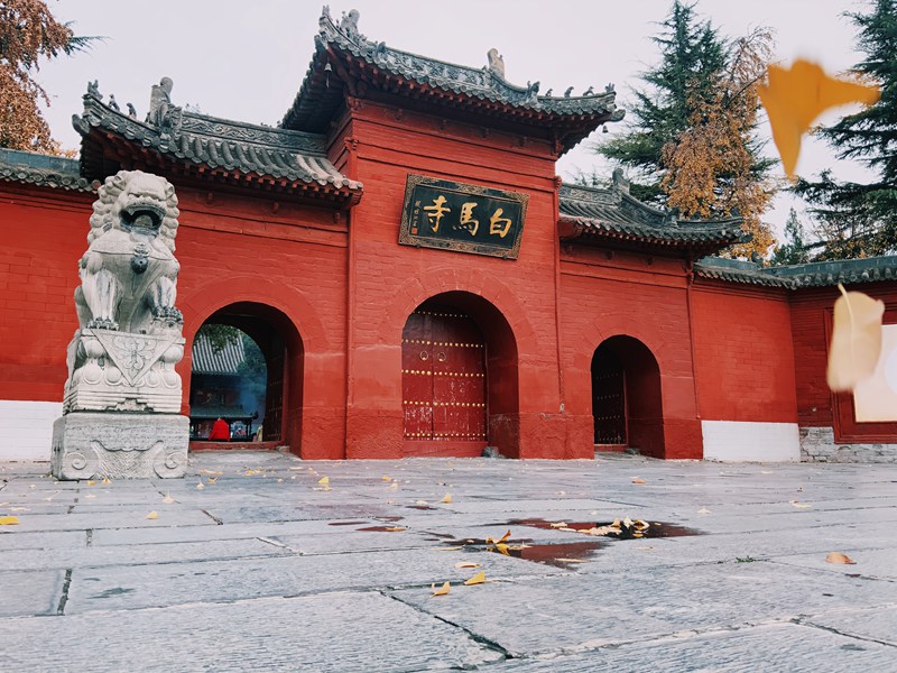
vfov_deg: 48.2
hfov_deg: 61.7
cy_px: 336
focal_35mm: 29
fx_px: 751
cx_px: 448
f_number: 1.8
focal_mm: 3
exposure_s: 1/292
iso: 16
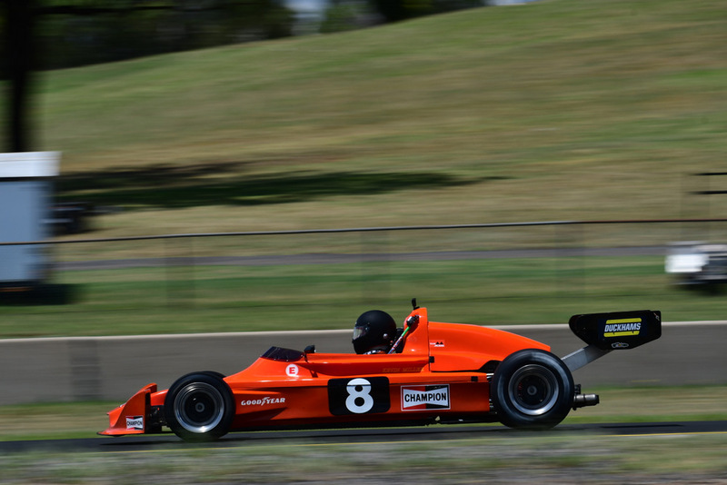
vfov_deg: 6.3
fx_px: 4394
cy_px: 242
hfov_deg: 9.5
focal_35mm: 218
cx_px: 364
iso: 160
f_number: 14
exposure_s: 1/200
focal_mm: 145
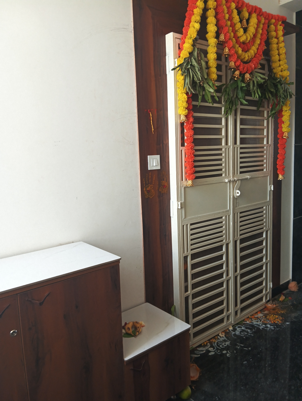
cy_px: 200
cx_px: 151
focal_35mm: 28
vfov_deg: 63.4
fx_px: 325
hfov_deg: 49.9
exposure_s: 1/50
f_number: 1.8
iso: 152
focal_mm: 4.22
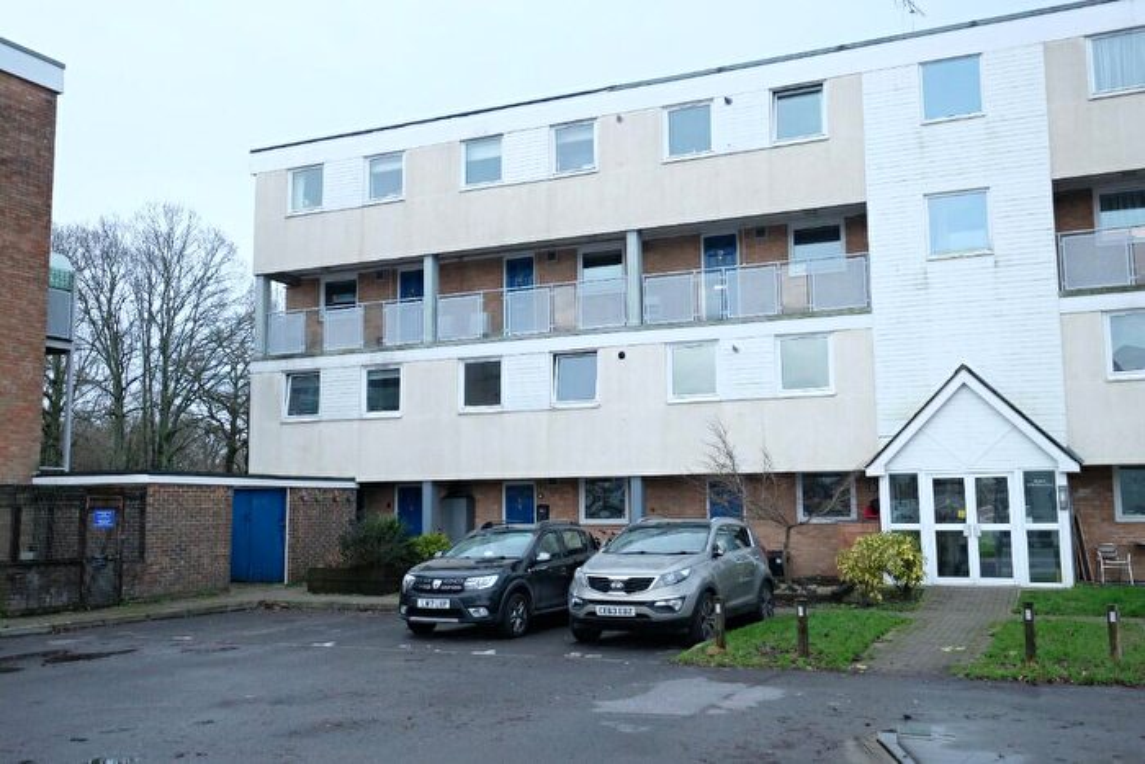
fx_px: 1050
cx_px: 572
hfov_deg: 57.2
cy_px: 382
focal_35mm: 33
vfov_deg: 40.0
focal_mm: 21.9
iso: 200
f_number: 4
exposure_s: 1/125
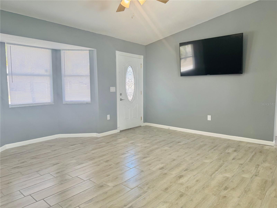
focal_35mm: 24
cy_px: 104
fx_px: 192
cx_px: 138
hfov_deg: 71.6
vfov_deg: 56.8
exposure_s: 1/165
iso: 100
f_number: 1.78
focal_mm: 6.76
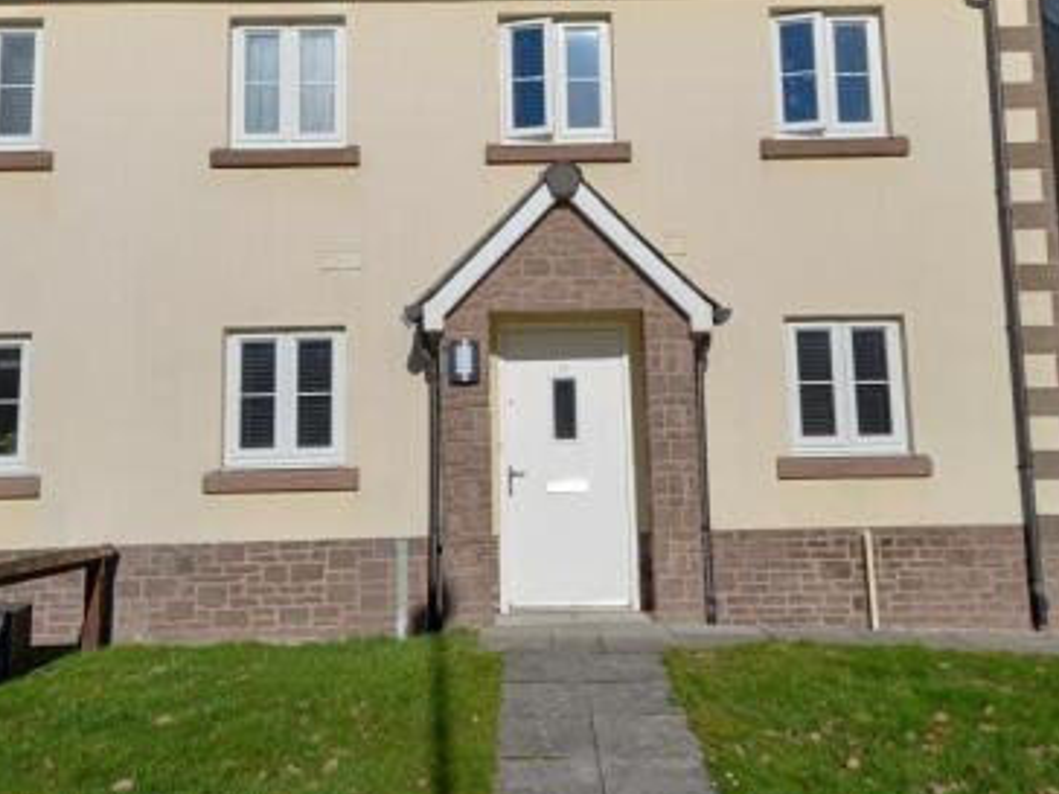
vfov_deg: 35.6
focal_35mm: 40
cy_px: 263
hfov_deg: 46.8
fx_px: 1224
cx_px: 534
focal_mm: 4.6
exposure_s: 1/1718
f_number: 2
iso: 25
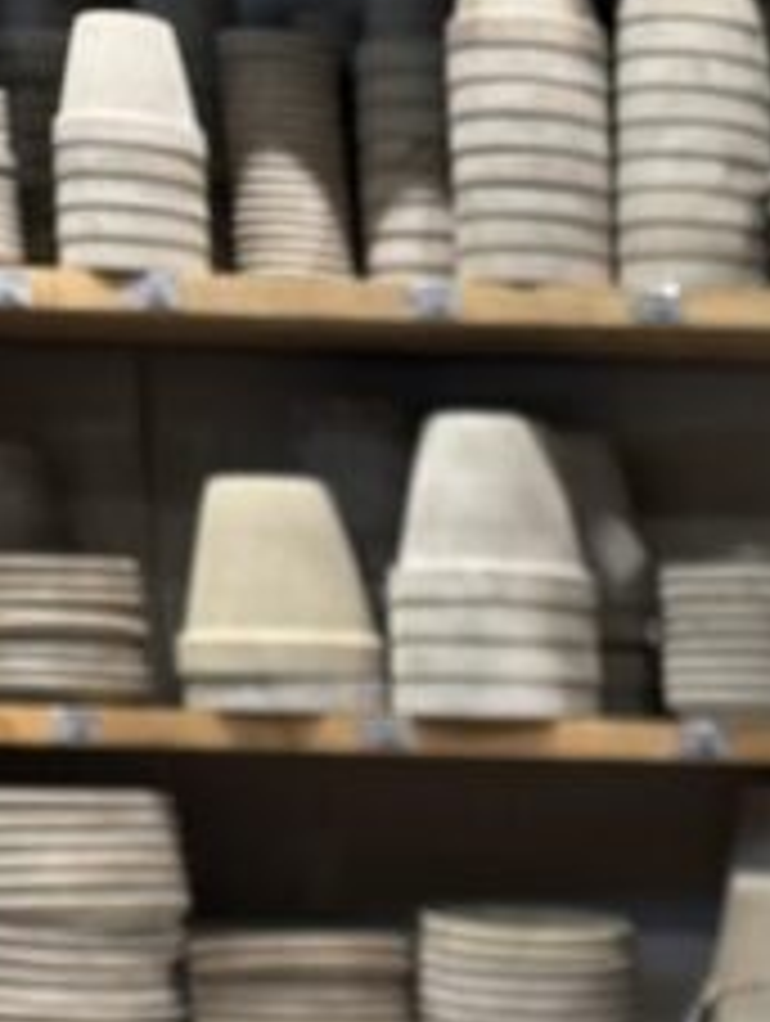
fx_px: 3372
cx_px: 1279
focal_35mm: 114
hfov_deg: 12.2
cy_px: 2035
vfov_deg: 14.4
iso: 125
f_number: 1.78
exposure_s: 1/100
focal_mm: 6.76
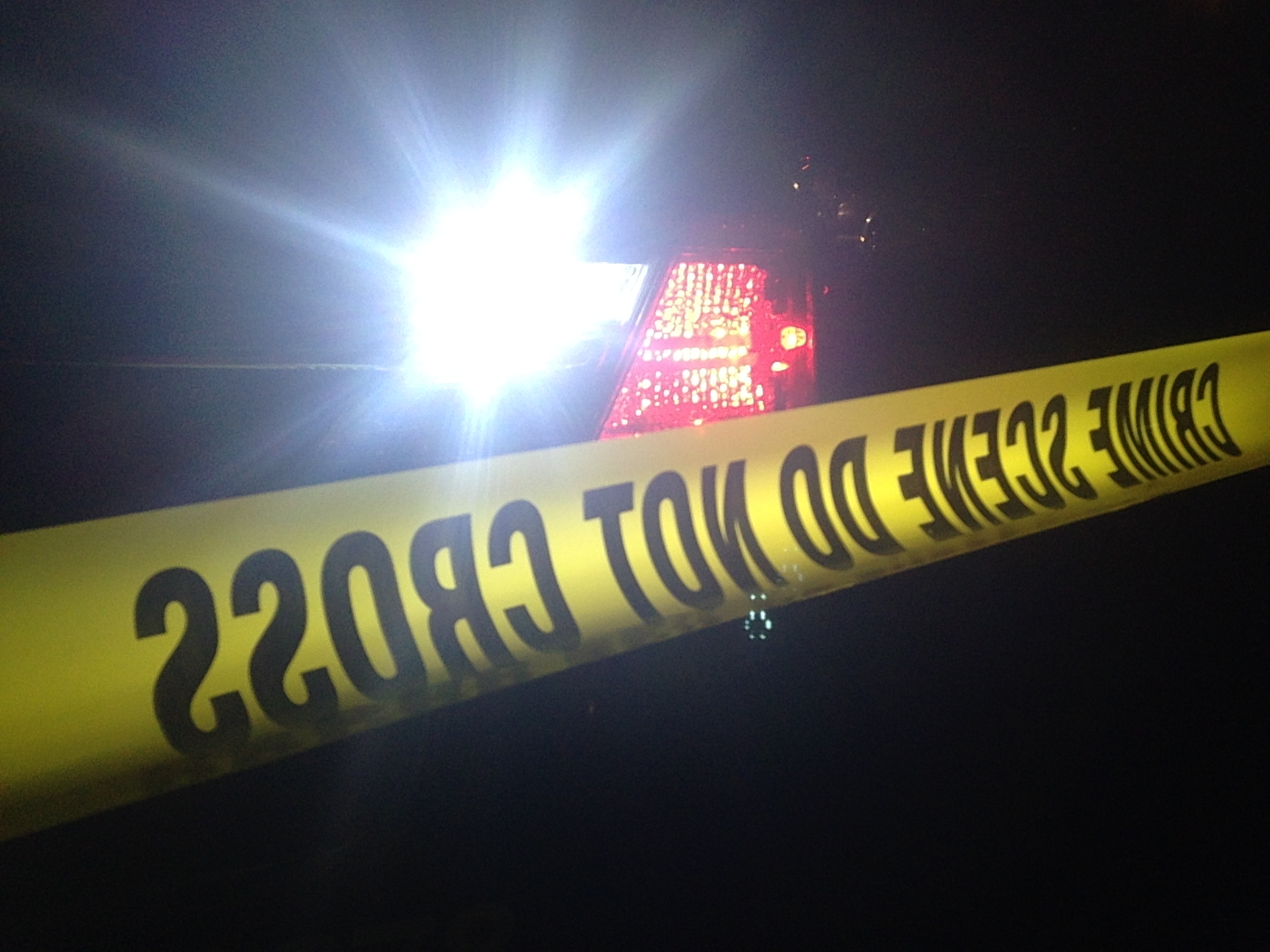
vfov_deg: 22.3
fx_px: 2421
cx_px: 635
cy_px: 476
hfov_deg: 29.4
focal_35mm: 66
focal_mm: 4.12
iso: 200
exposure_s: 1/170
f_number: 2.4
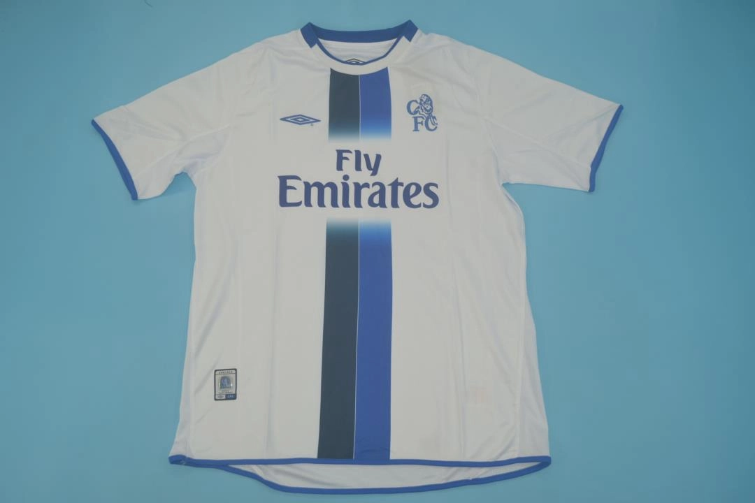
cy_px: 252
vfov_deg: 40.0
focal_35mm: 33
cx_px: 378
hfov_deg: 57.2
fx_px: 692
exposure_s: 1/200
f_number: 4
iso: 200
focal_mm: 22
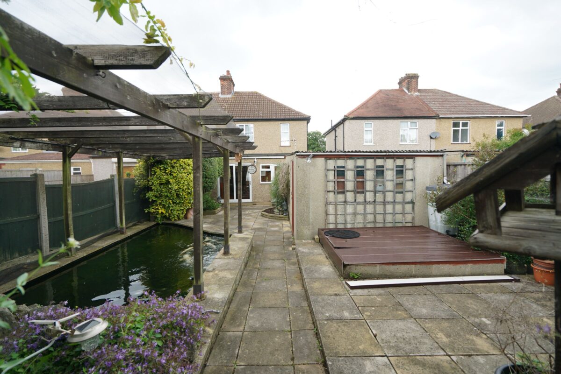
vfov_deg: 73.8
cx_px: 280
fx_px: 249
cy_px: 187
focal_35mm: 16
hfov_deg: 96.7
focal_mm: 16
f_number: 4.5
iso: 400
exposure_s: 1/200
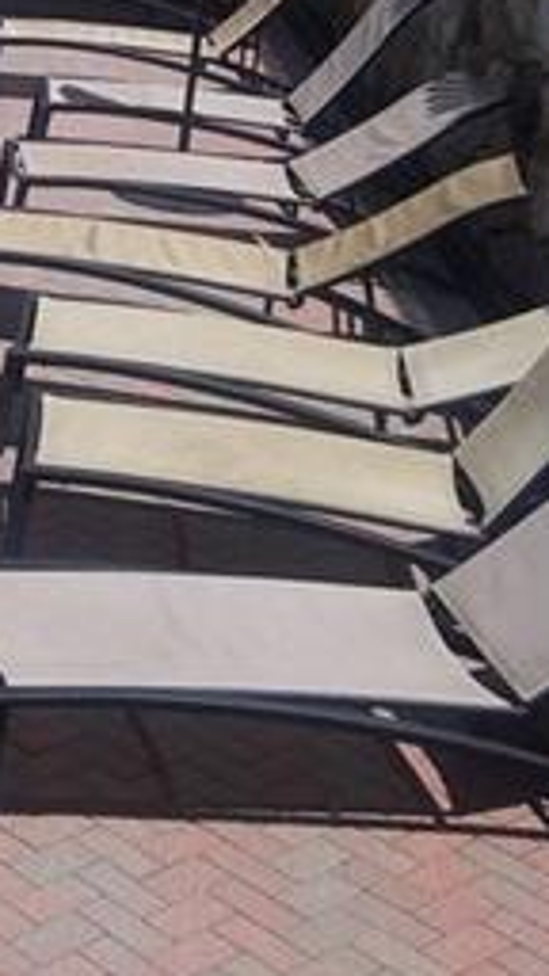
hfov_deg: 12.9
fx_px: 2200
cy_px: 15
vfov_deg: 24.0
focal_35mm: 85
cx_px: -438
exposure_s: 1/3744
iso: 50
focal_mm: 4.2
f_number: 1.7
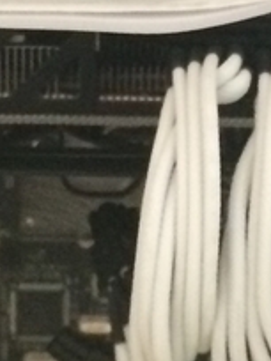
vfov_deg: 11.5
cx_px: 248
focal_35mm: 171
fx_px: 1785
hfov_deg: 8.6
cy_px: 37
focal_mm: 4.15
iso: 500
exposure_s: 1/17
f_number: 2.2
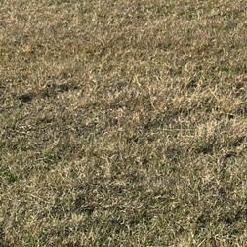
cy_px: -242
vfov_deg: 10.5
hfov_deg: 9.8
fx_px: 1243
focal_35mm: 154
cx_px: 617
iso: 12
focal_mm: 6.3
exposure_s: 1/1022
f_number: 1.7
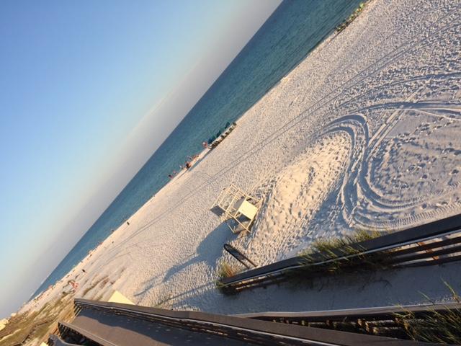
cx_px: 230
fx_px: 386
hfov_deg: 61.7
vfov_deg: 48.2
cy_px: 173
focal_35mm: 29
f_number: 2.2
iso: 32
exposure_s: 1/1130
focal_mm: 4.15
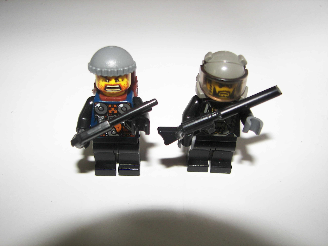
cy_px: 123
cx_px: 164
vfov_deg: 39.7
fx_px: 341
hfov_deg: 51.4
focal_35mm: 36
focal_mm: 6
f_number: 2.8
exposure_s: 1/30
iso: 100
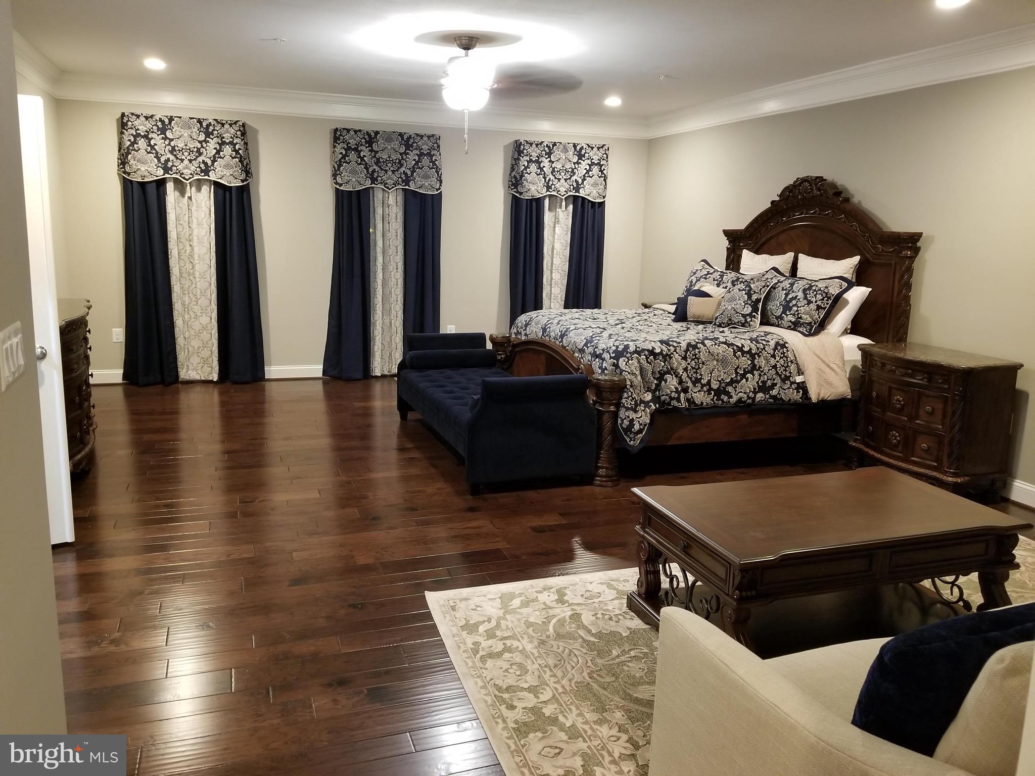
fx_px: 777
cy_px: 388
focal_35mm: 26
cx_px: 518
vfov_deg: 53.1
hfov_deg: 67.3
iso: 250
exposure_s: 1/12
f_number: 1.7
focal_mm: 4.25
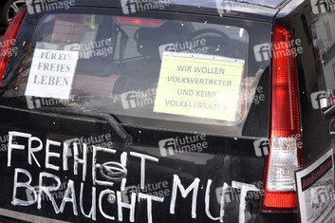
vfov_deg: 16.4
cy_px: 121
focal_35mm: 83
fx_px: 772
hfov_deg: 24.5
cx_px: 158
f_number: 6.3
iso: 200
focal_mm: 65
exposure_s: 1/160
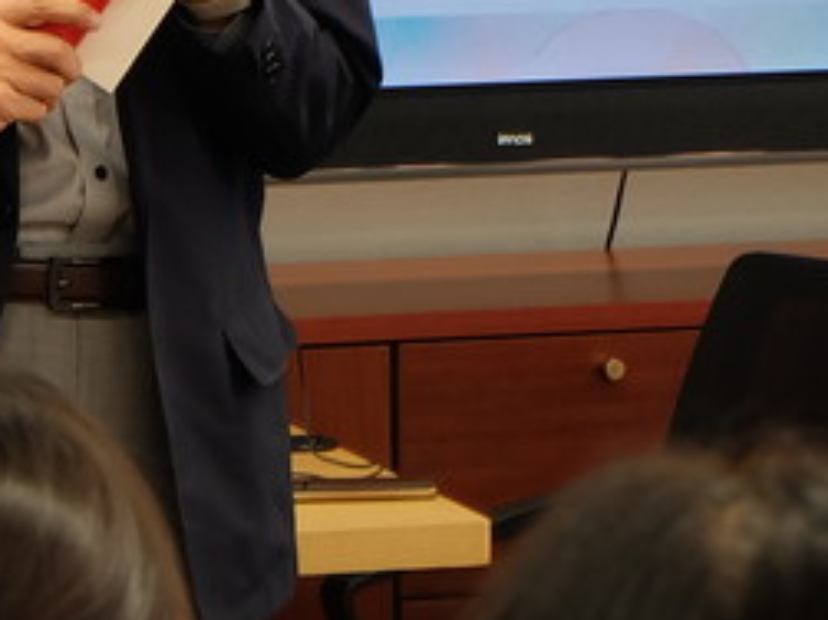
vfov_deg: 5.4
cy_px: -165
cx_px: 59
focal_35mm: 276
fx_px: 6599
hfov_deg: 7.2
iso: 640
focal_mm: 50
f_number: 5.6
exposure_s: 1/30
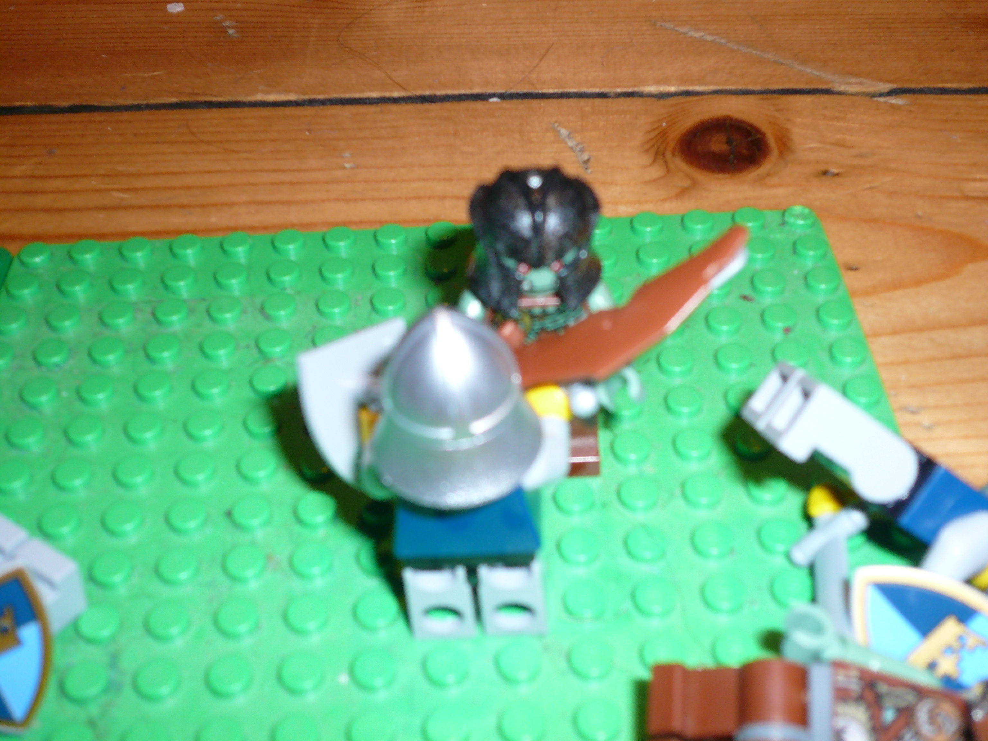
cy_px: 370
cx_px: 494
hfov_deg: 41.2
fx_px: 1313
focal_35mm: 46
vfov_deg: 31.5
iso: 100
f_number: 3.5
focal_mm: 7.5
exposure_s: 1/30
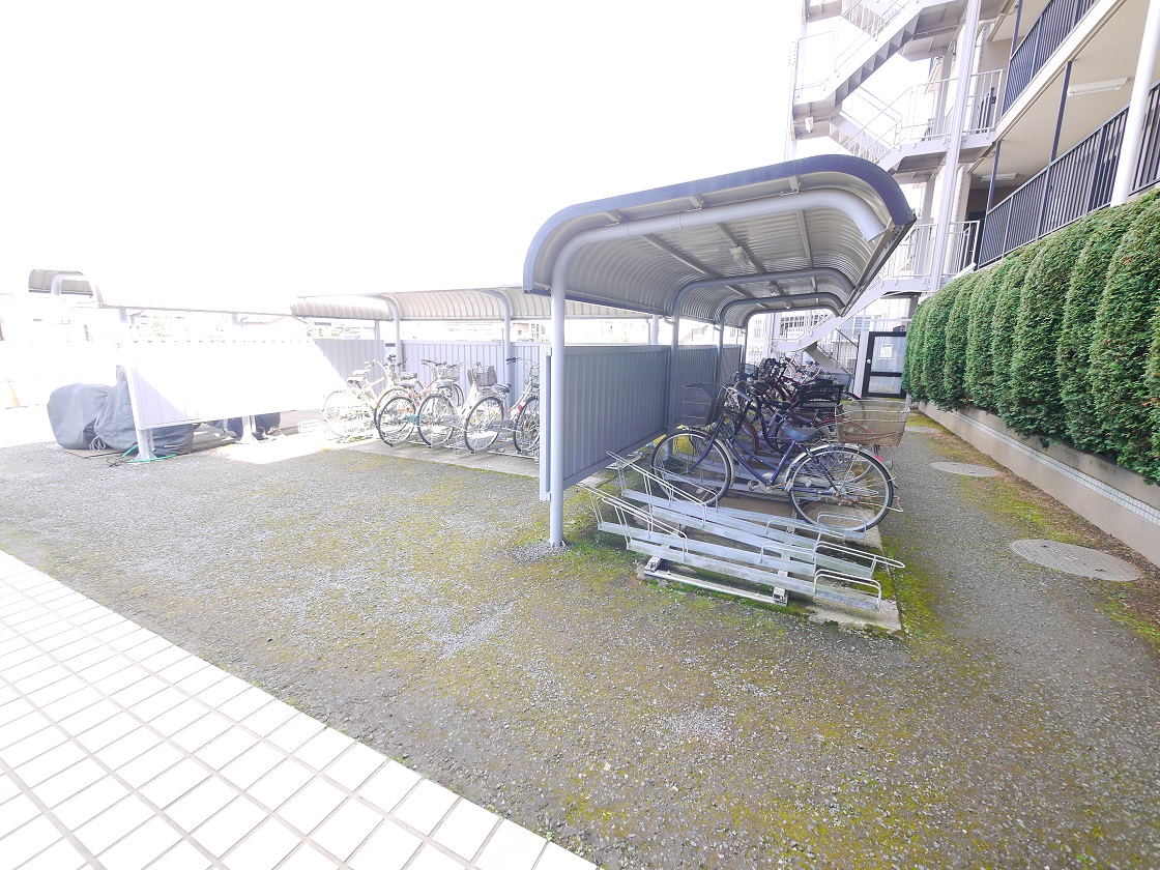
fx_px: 469
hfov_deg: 102.1
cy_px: 435
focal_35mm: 14
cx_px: 580
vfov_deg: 85.7
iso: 160
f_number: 4
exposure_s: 1/80
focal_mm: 7
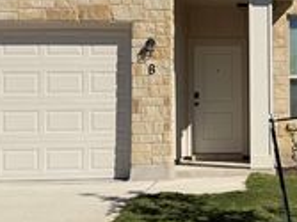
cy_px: 104
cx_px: 292
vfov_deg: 20.4
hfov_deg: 25.8
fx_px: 617
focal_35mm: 72
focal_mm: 6.76
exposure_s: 1/10309
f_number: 1.78
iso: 80
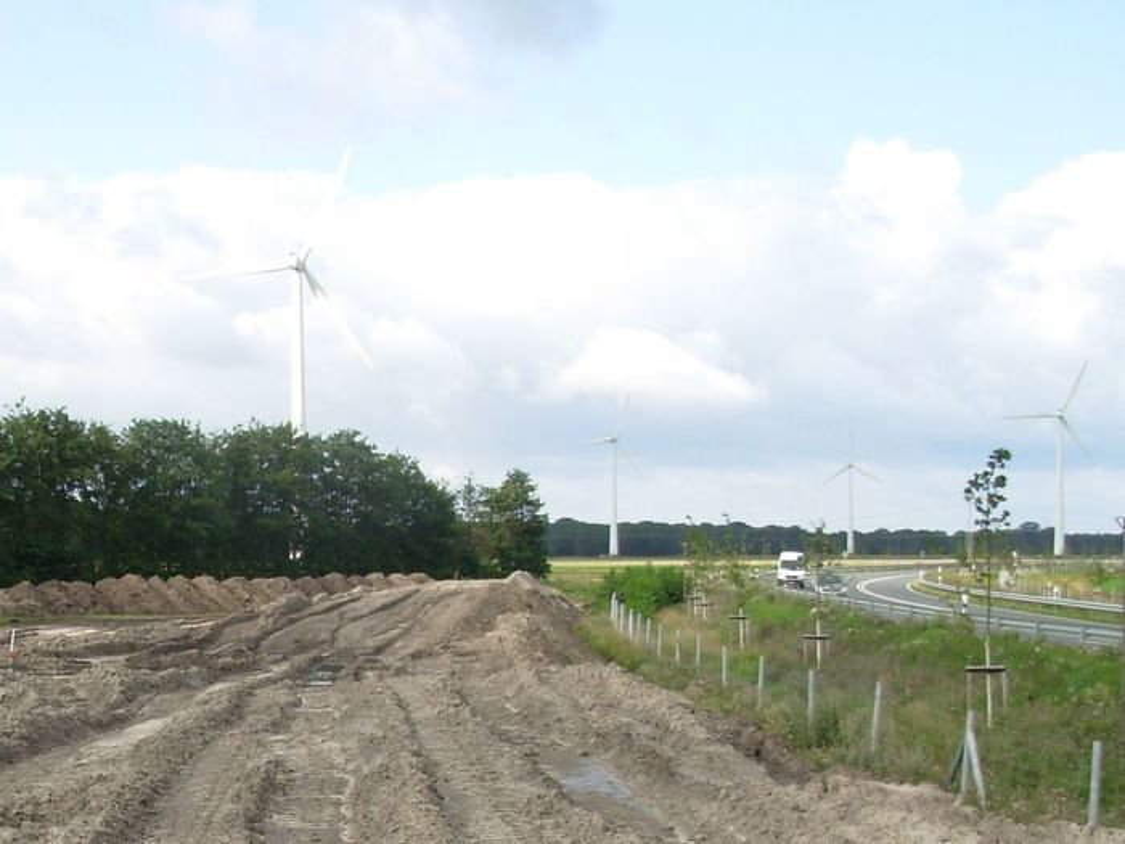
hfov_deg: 49.0
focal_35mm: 38
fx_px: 1235
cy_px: 422
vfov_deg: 37.7
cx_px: 562
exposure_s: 1/483
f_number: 2.9
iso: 50
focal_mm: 6.3
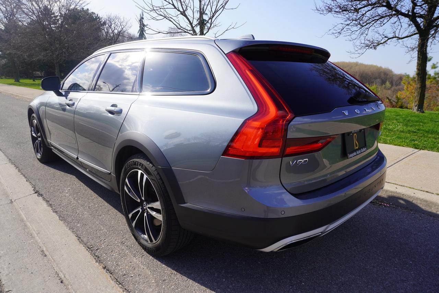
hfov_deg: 73.7
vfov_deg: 53.2
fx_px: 293
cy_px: 146
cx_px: 220
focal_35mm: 24
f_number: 9
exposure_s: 1/125
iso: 100
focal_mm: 16
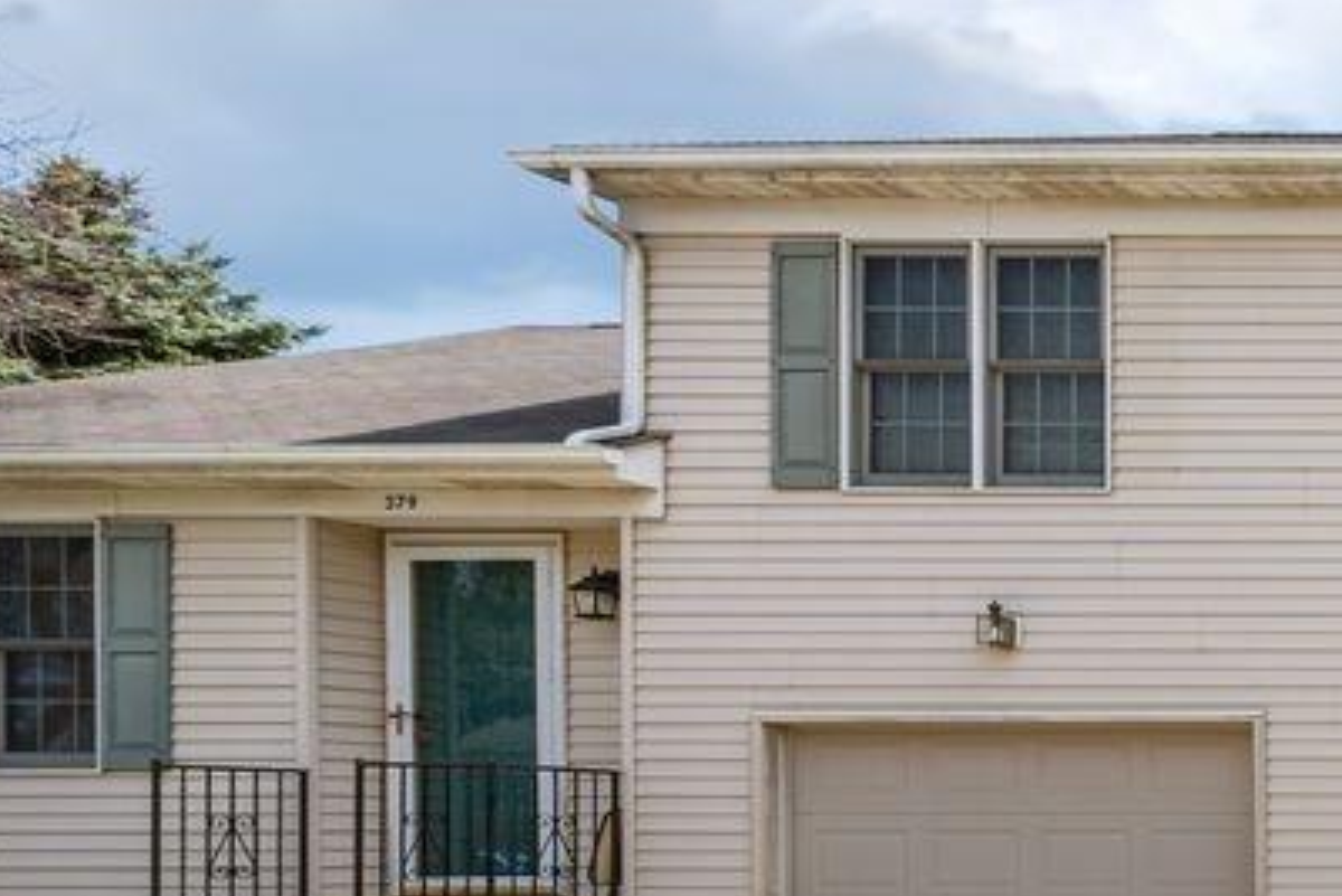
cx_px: 2285
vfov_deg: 28.4
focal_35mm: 45
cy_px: 856
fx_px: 1678
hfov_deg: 24.4
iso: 100
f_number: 8
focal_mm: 12
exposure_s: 1/200
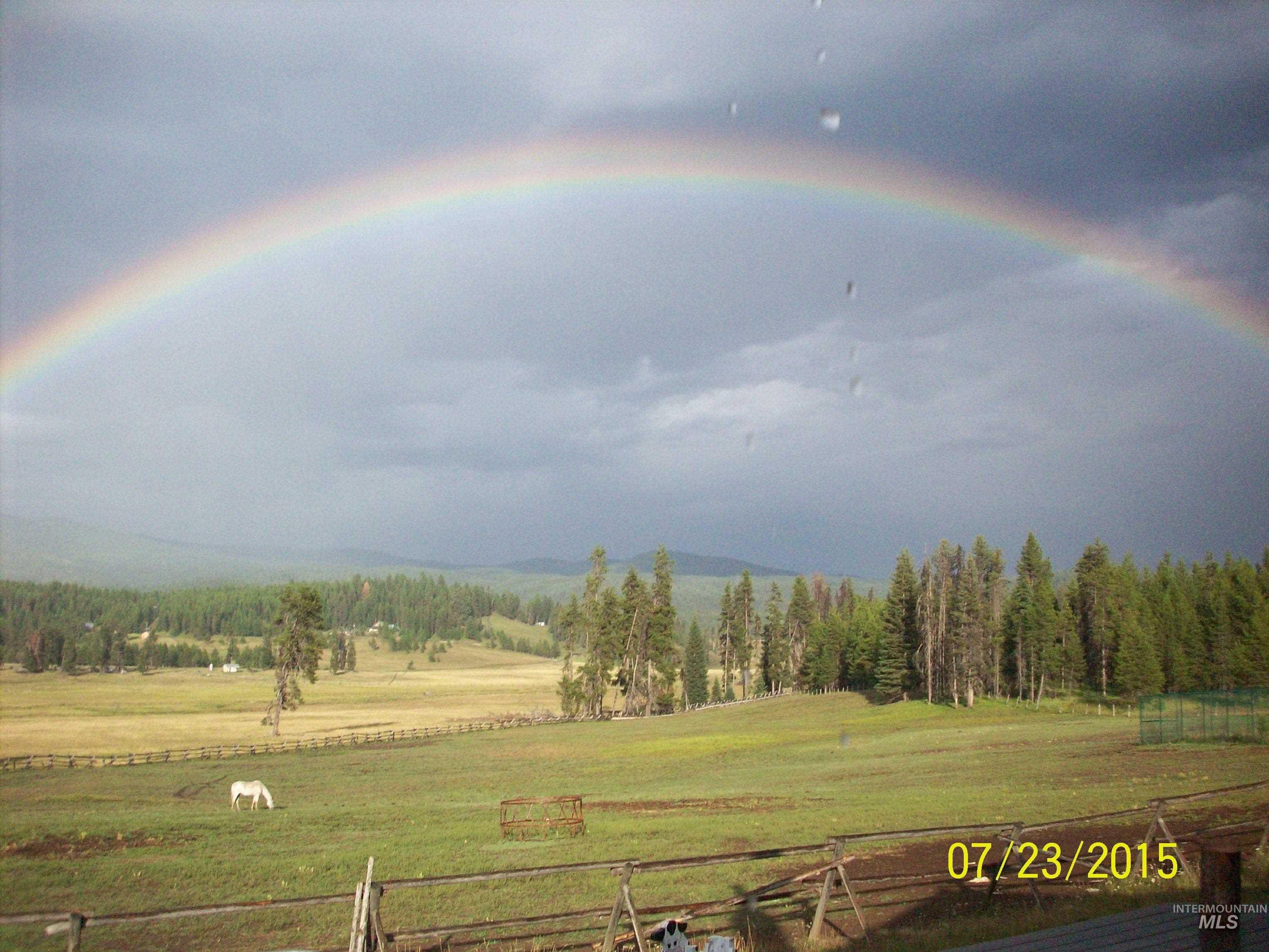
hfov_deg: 50.1
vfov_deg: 38.7
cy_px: 476
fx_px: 1356
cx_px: 634
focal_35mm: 37
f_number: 5.6
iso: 200
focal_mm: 6.2
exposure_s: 1/591
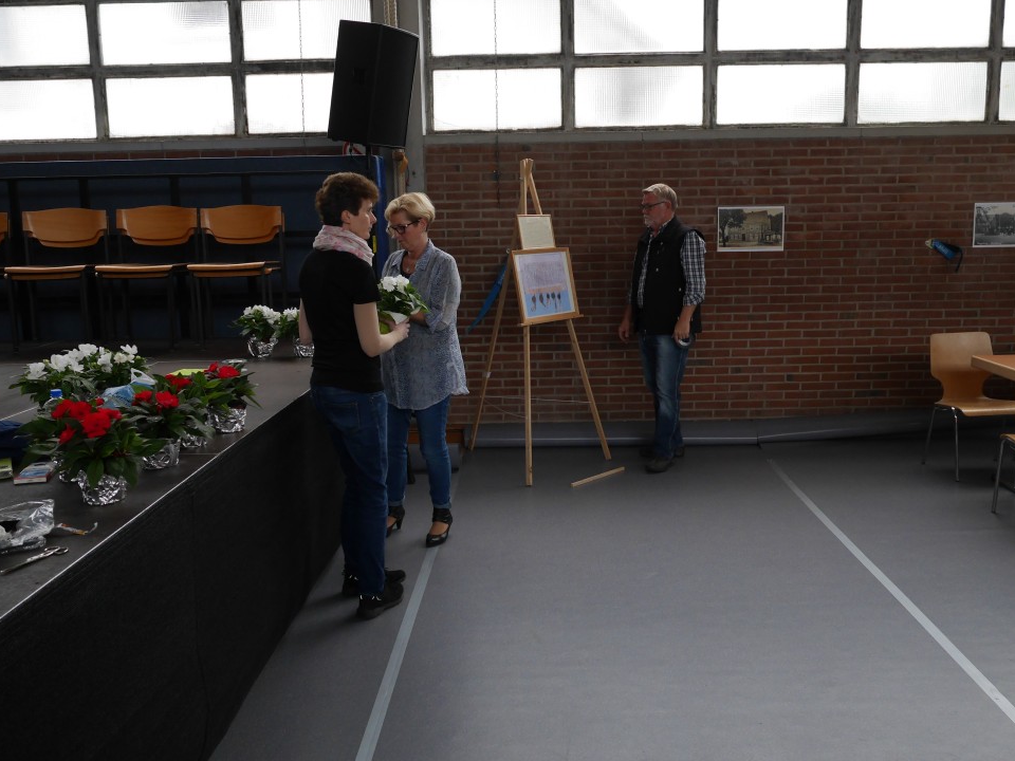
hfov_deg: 56.8
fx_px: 938
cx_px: 536
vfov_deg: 44.2
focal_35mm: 32
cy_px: 372
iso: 800
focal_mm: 15
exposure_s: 1/500
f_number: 4
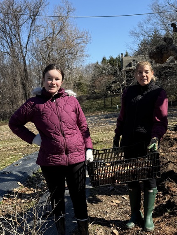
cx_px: 88
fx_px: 293
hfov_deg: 33.6
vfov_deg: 43.7
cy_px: 139
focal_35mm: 43
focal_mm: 6.76
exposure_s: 1/2611
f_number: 1.78
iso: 80
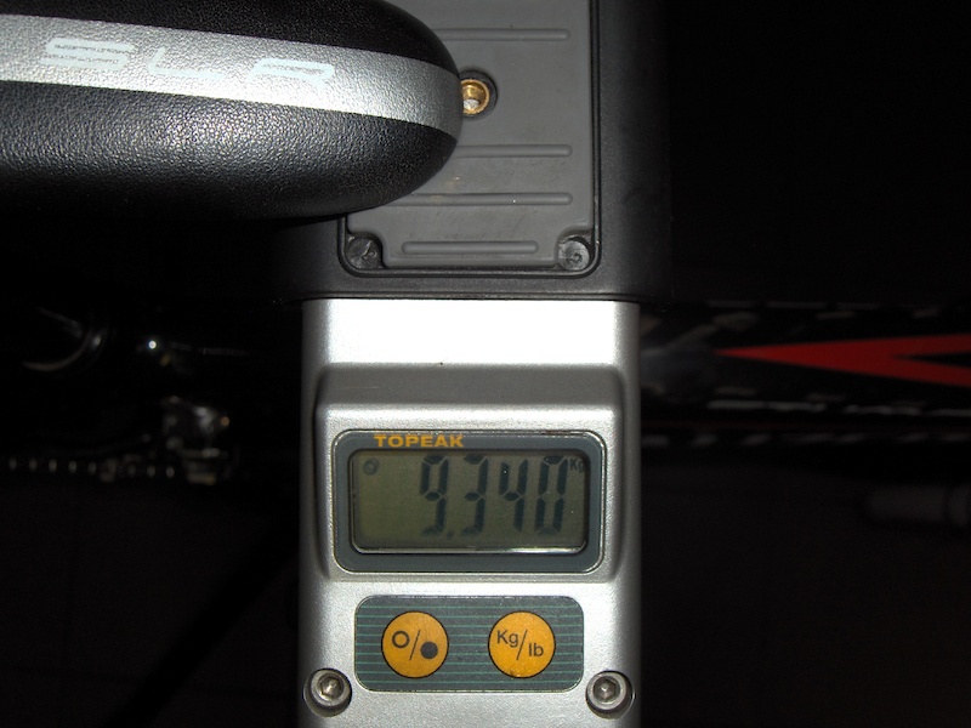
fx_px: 1094
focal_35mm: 39
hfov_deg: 47.9
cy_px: 364
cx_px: 486
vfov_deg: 36.8
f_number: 4.8
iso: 100
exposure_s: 1/60
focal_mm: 8
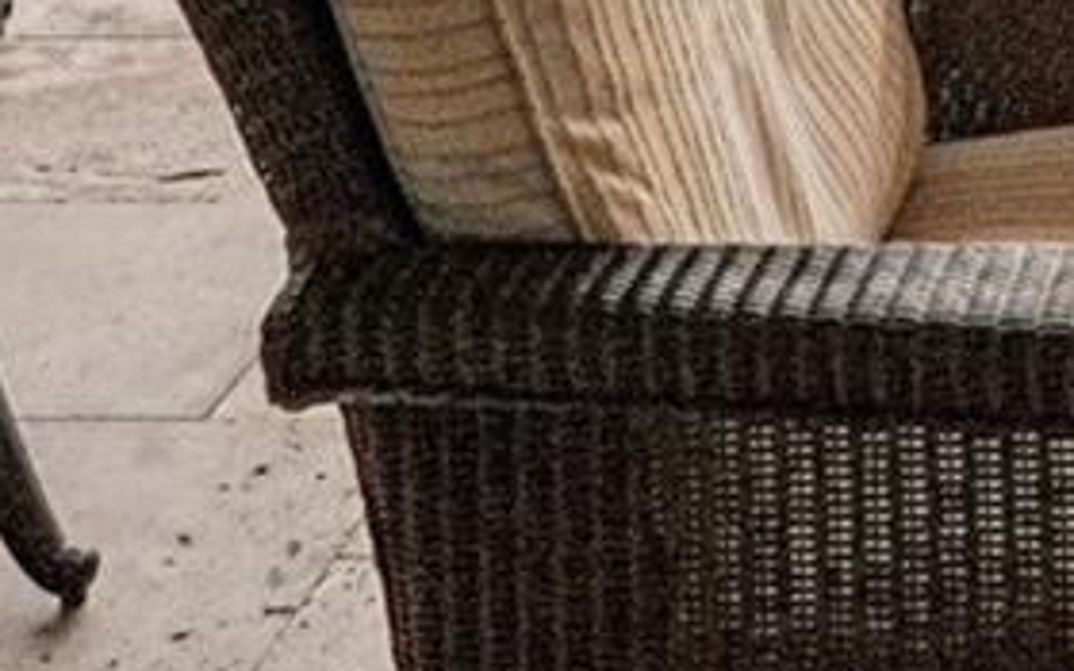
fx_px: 2722
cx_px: 1523
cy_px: -1066
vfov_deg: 11.2
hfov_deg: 19.9
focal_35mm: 93
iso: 400
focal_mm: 16
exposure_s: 1/320
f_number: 8
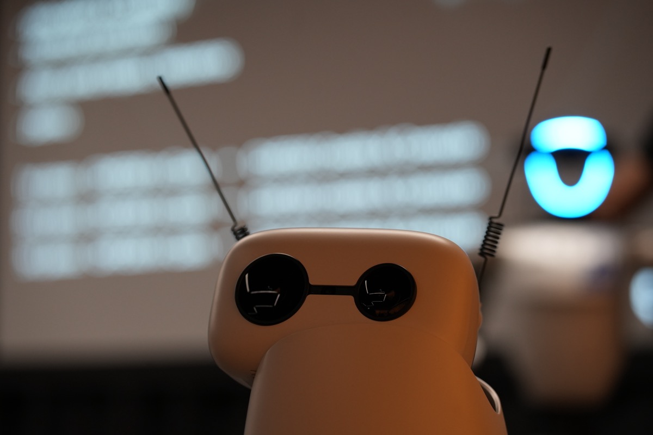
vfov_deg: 16.1
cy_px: 218
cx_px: 326
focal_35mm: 85
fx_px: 1542
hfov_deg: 23.9
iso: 1250
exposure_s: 1/160
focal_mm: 85
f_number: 4
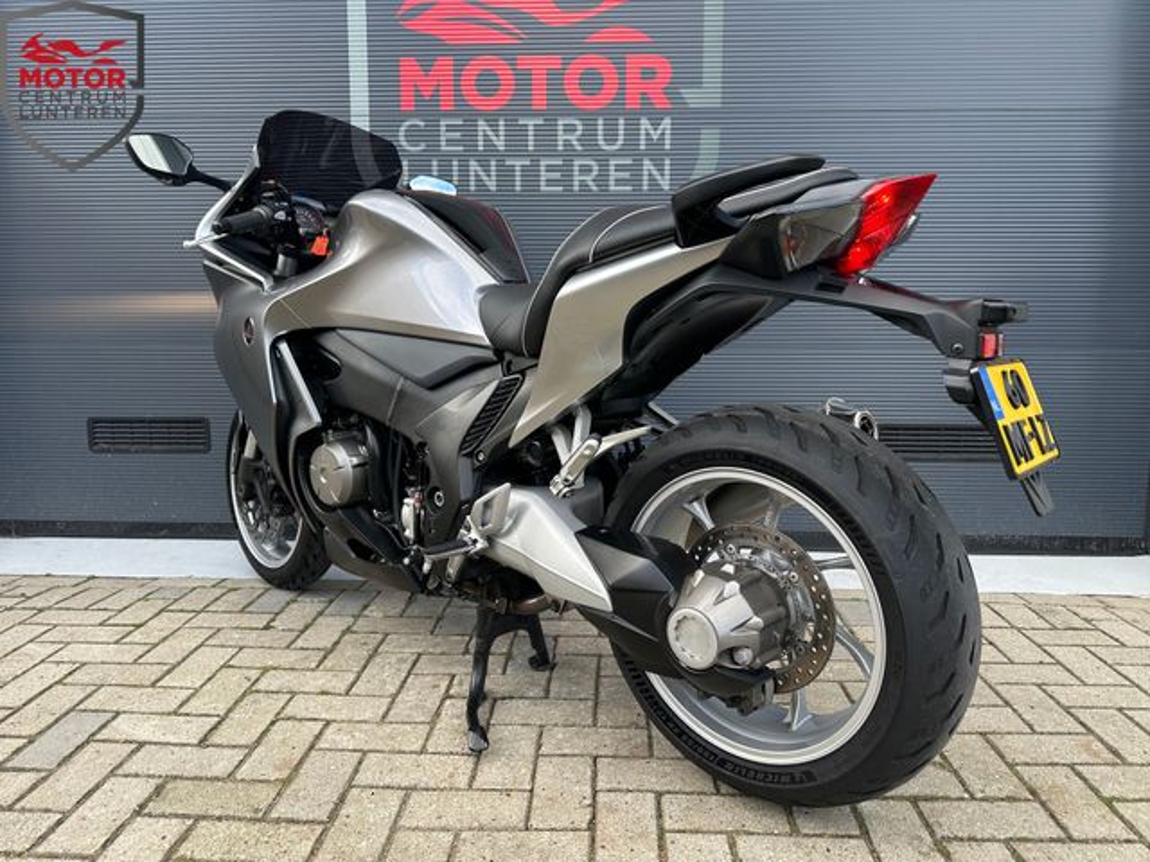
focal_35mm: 24
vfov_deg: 56.8
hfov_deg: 71.6
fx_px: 797
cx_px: 575
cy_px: 431
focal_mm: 6.86
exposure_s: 1/364
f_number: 1.78
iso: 80
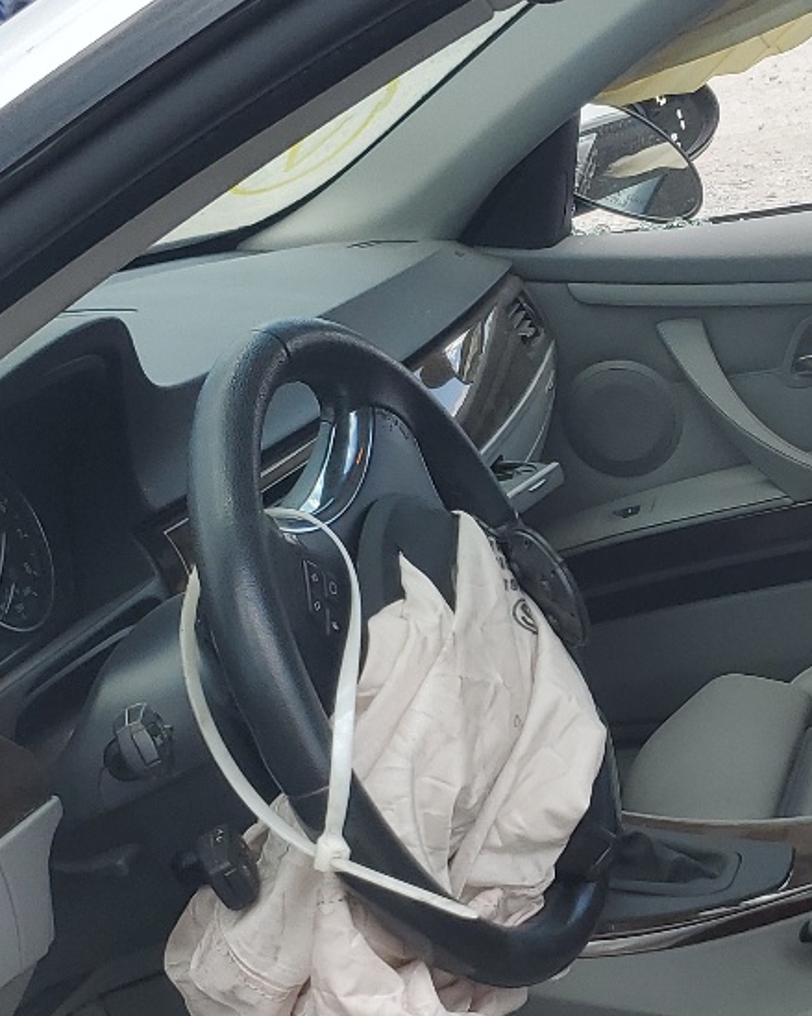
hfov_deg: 20.2
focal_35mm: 74
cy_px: 709
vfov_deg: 25.5
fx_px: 2224
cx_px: 769
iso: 50
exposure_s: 1/1250
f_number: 1.5
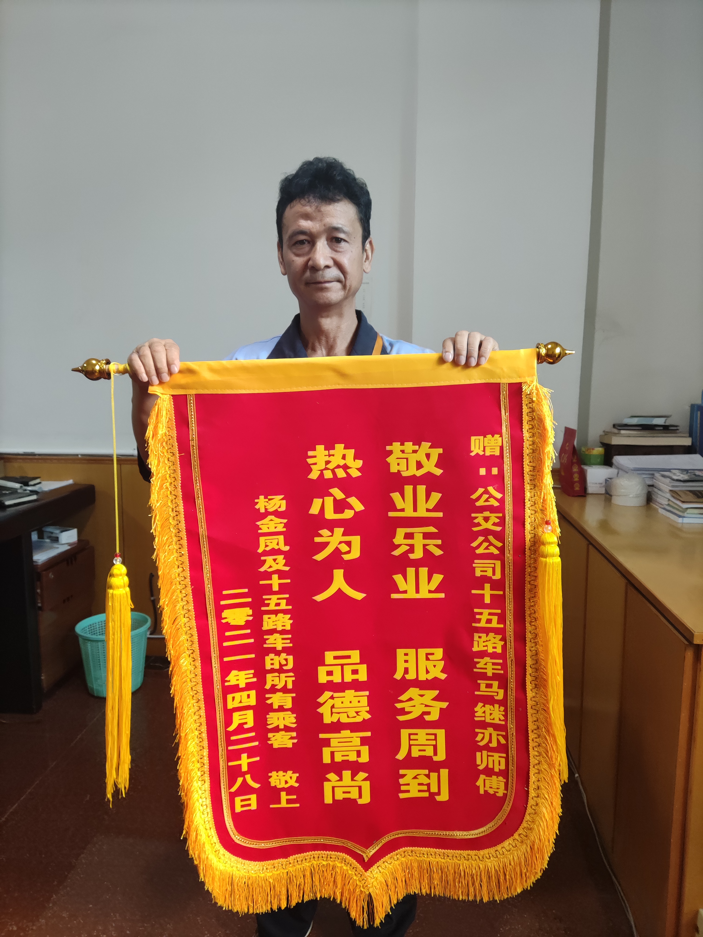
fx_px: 677
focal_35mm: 25
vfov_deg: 69.4
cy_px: 468
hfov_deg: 54.9
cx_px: 352
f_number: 1.79
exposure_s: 1/50
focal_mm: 4.71
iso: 237
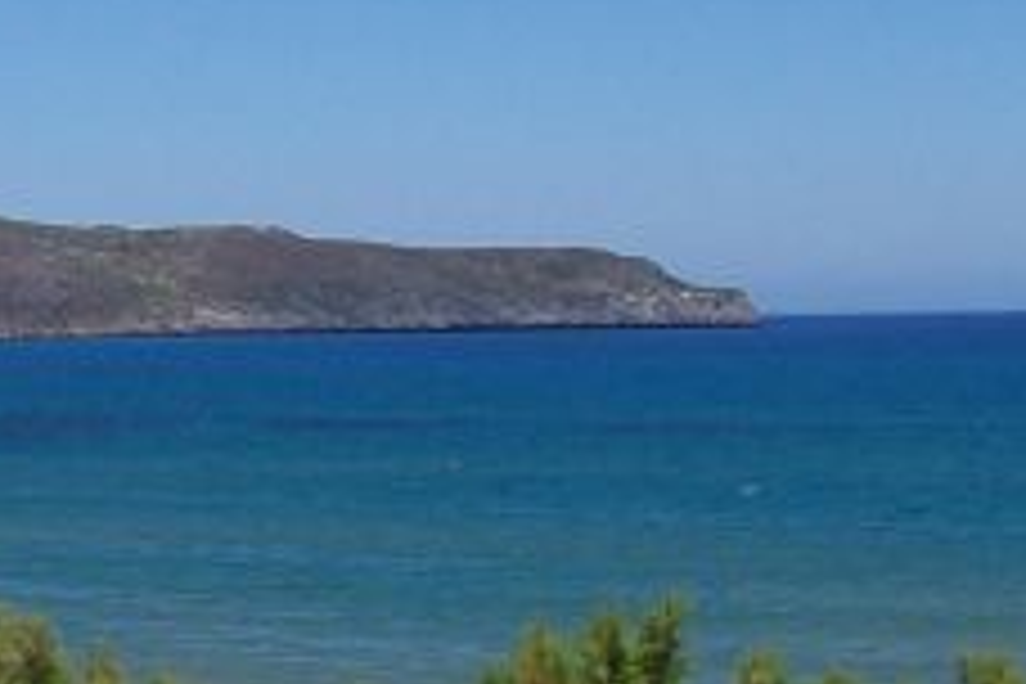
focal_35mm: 118
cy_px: 358
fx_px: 3363
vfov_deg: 11.6
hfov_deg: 16.8
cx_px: -122
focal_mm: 5.6
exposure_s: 1/1000
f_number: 5.6
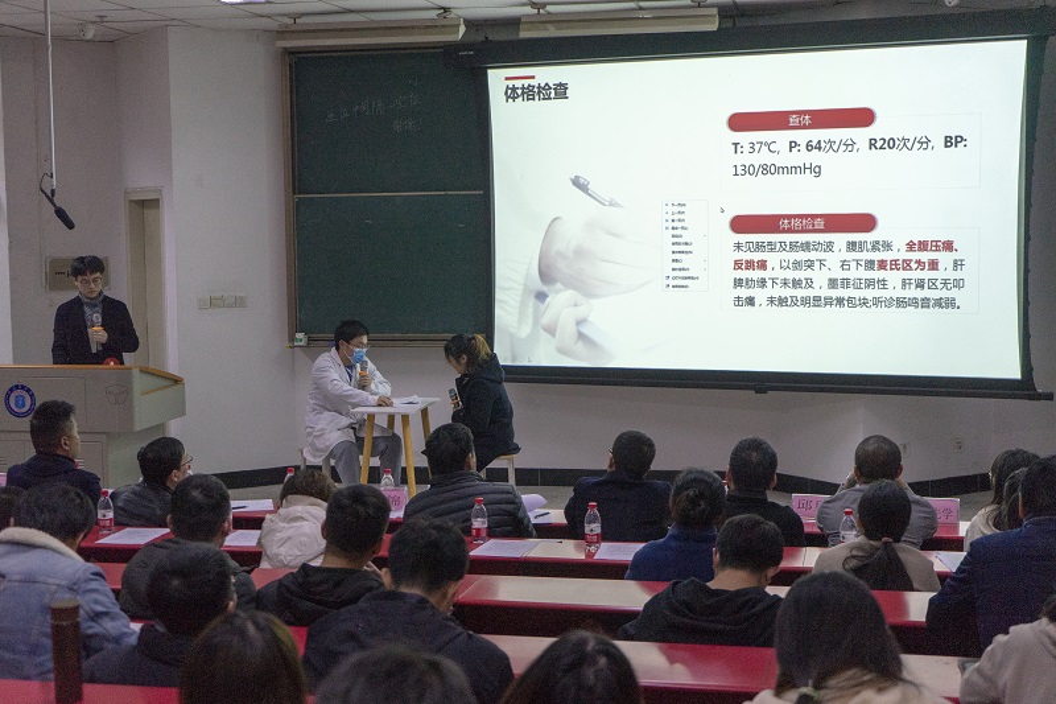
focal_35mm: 53
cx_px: 528
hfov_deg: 37.5
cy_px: 352
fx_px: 1554
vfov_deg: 25.5
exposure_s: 1/160
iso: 2500
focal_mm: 53
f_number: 5
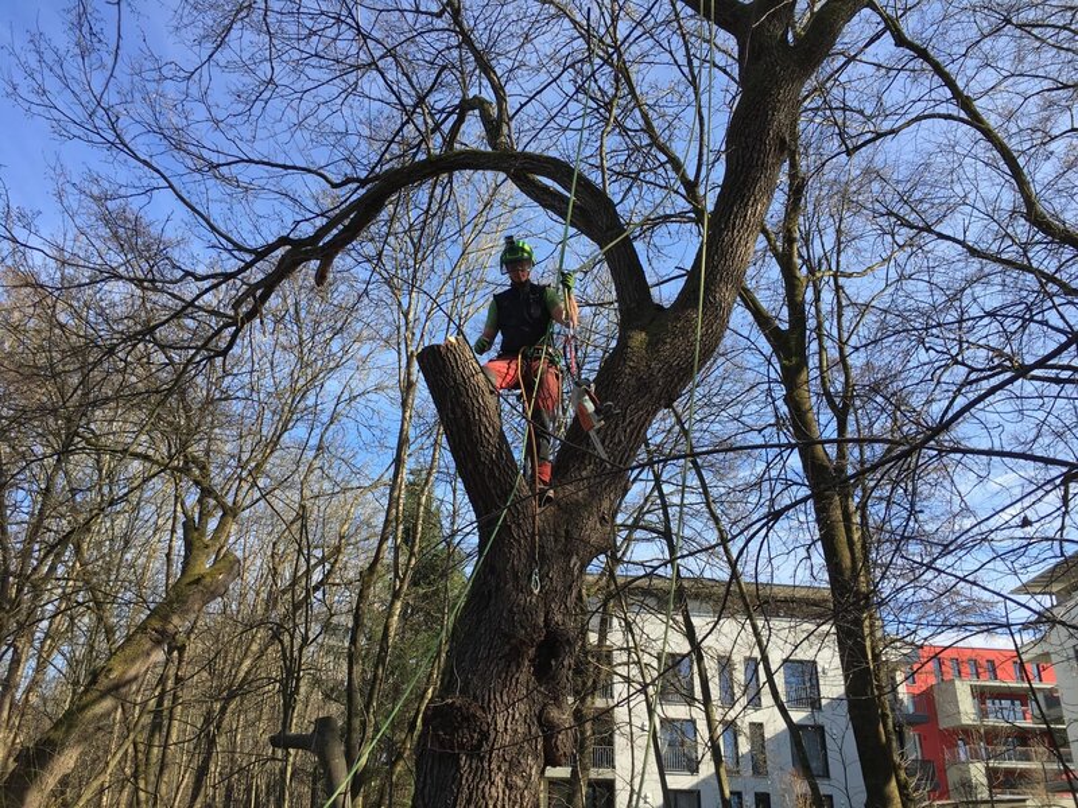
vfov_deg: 48.2
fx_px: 903
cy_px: 404
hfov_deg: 61.7
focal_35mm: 29
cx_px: 539
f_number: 2.2
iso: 25
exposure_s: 1/657
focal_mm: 4.15
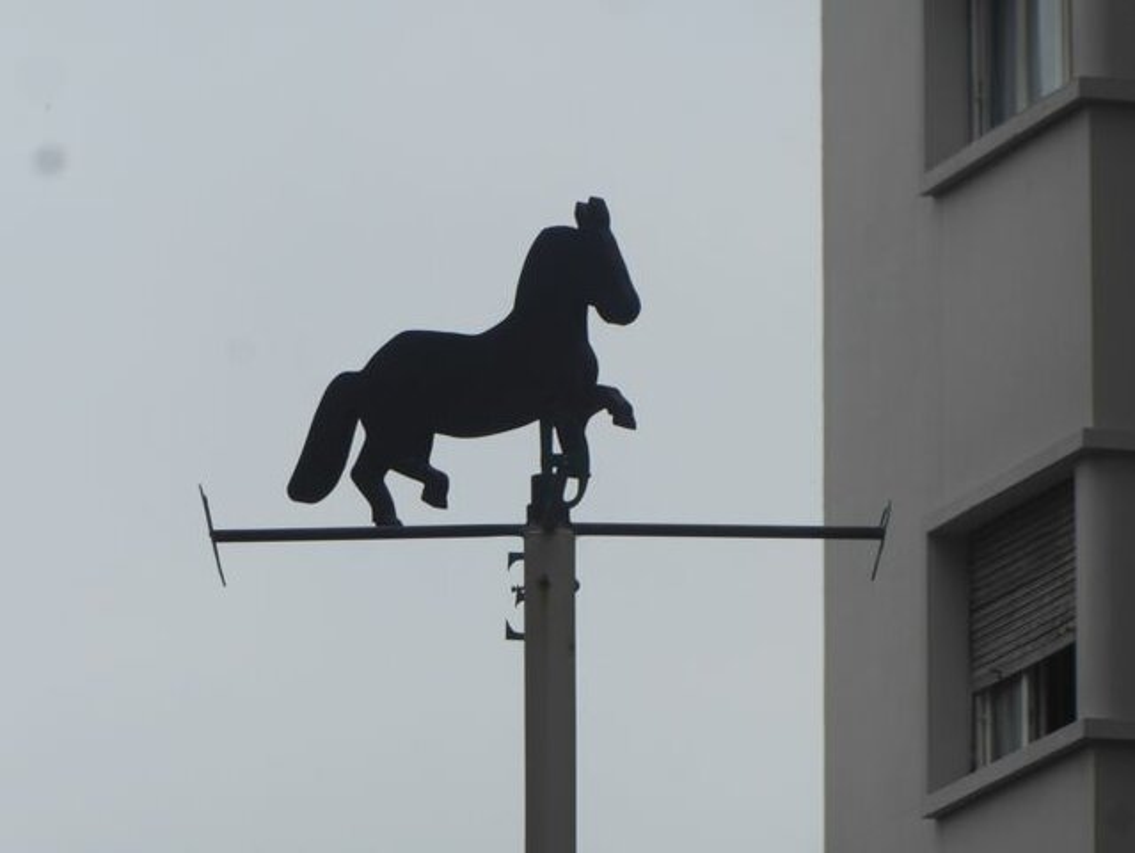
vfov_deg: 2.5
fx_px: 19586
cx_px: 568
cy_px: 426
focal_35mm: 597
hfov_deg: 3.3
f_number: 6.1
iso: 80
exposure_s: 1/320
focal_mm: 96.2
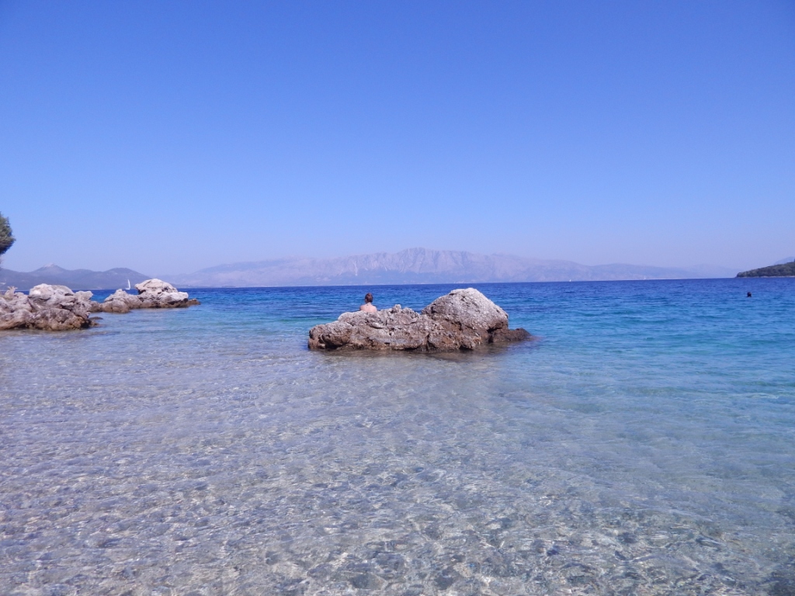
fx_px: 505
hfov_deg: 76.4
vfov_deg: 61.1
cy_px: 298
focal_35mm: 22
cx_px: 398
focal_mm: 4
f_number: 6
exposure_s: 1/640
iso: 125
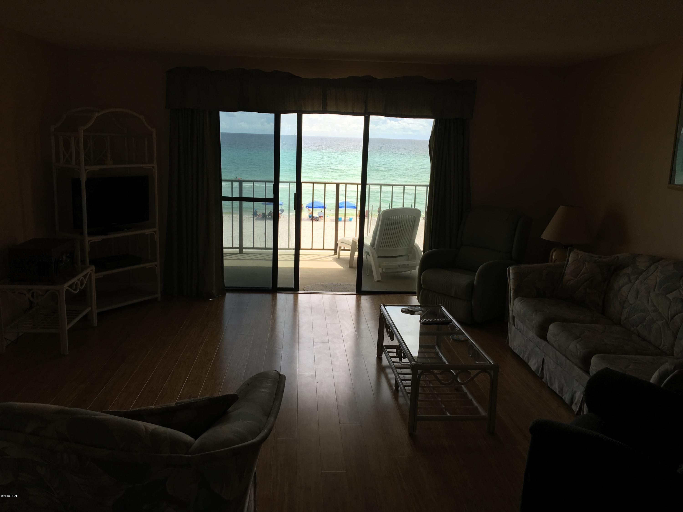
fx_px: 572
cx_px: 342
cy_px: 256
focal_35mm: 29
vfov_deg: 48.2
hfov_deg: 61.7
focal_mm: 4.15
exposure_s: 1/348
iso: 25
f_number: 2.2
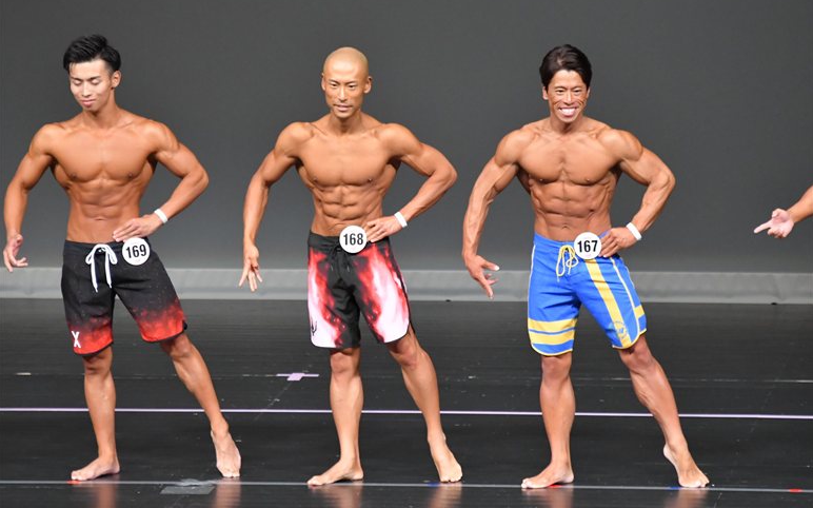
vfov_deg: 3.7
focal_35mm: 353
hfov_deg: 6.0
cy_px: 257
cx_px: 406
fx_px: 7819
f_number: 5.6
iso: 5000
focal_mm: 230
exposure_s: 1/400
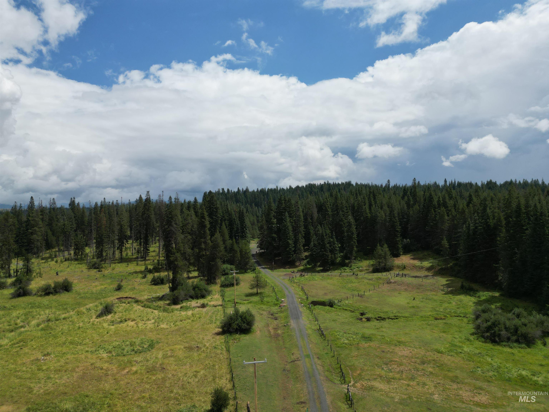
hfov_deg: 71.6
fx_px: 381
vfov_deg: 56.8
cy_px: 206
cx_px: 274
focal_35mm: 24
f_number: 1.7
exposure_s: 1/6000
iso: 120
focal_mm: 6.72
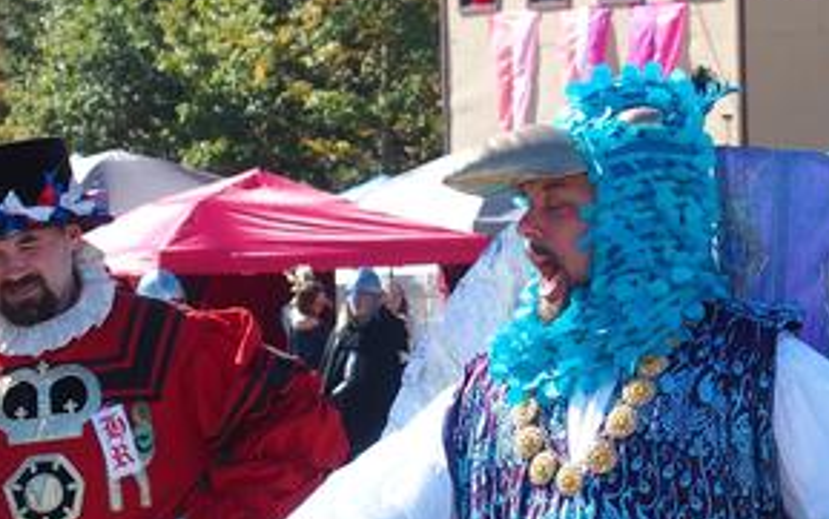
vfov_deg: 7.1
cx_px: 545
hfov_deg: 11.3
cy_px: 163
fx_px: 4182
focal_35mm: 185
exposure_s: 1/500
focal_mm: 24
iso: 100
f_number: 3.5
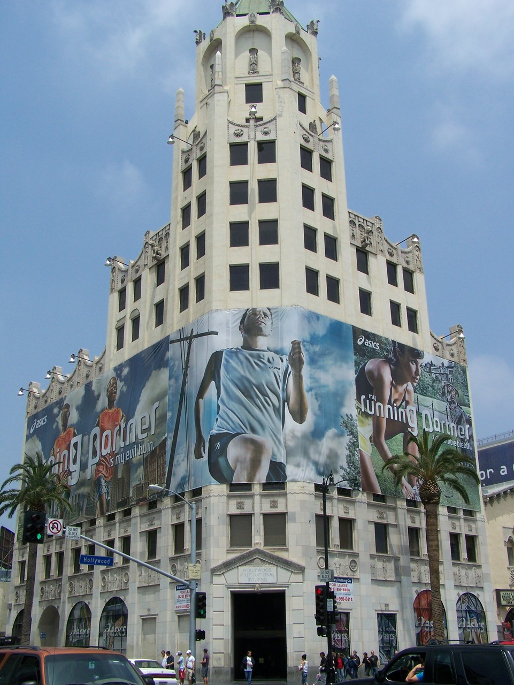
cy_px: 342
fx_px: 752
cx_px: 257
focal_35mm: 38
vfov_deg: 49.0
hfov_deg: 37.7
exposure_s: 1/800
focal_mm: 6.3
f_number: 5.6
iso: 80
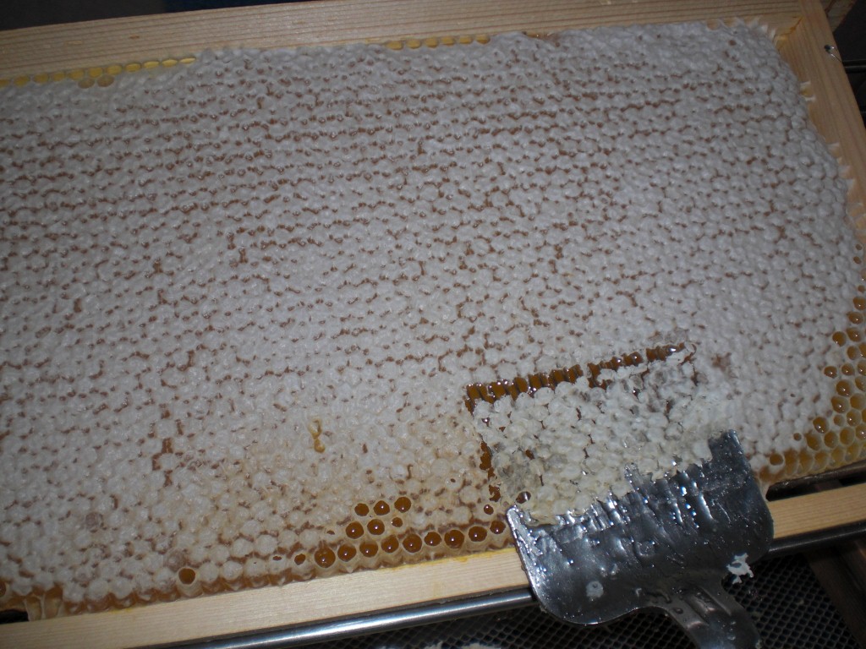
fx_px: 951
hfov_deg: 49.0
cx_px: 433
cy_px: 324
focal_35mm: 38
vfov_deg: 37.7
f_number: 3.1
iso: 64
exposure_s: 1/60
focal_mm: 6.3
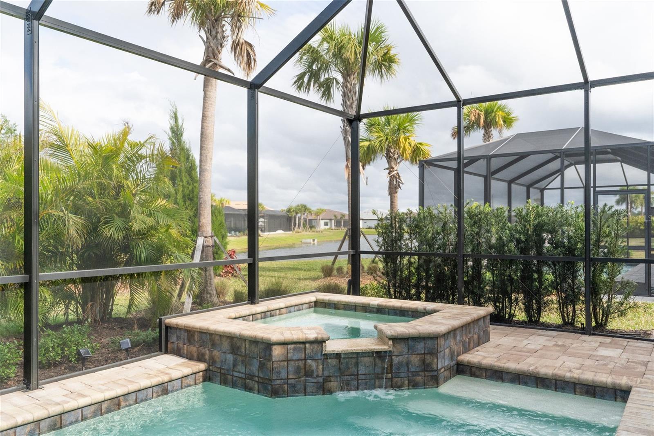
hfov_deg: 65.5
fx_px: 509
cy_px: 218
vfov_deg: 46.4
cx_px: 327
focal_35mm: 28
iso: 1600
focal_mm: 28
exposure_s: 1/1600
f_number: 8
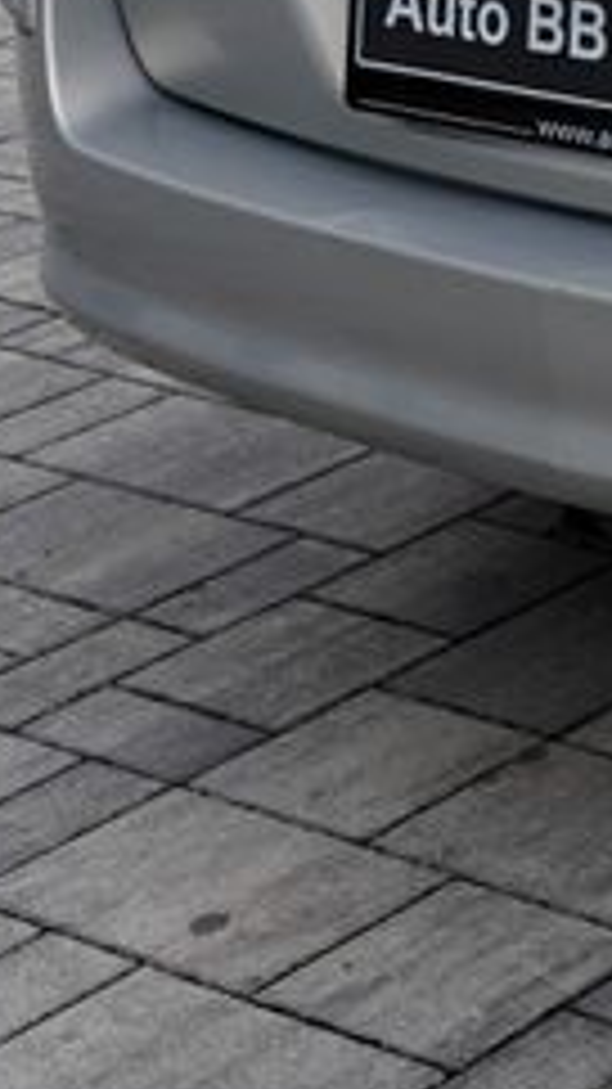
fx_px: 3840
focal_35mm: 133
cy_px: -331
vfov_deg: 15.4
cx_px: 1449
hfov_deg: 8.4
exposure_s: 1/160
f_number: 6.3
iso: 100
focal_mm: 30
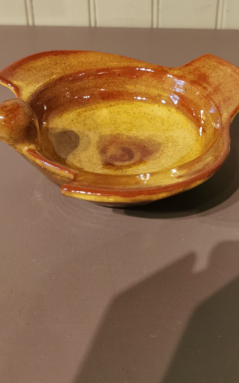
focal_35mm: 47
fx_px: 490
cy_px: 98
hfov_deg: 27.4
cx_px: 131
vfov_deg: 41.4
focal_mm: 5.56
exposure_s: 1/50
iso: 400
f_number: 1.6
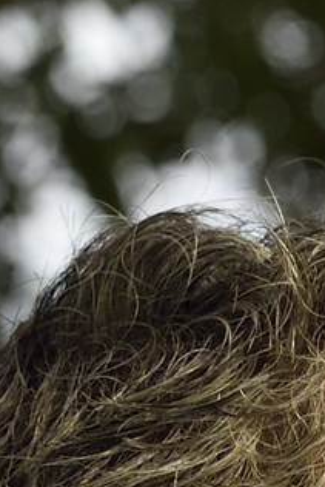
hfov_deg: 3.4
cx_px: 733
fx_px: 5343
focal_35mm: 395
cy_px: 1695
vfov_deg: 4.9
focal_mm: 52
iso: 400
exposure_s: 1/200
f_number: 9
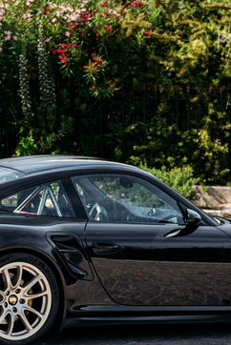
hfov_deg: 8.6
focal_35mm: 159
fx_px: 1527
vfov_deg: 12.9
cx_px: 70
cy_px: 156
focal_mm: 50
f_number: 3.2
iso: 400
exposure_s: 1/1250
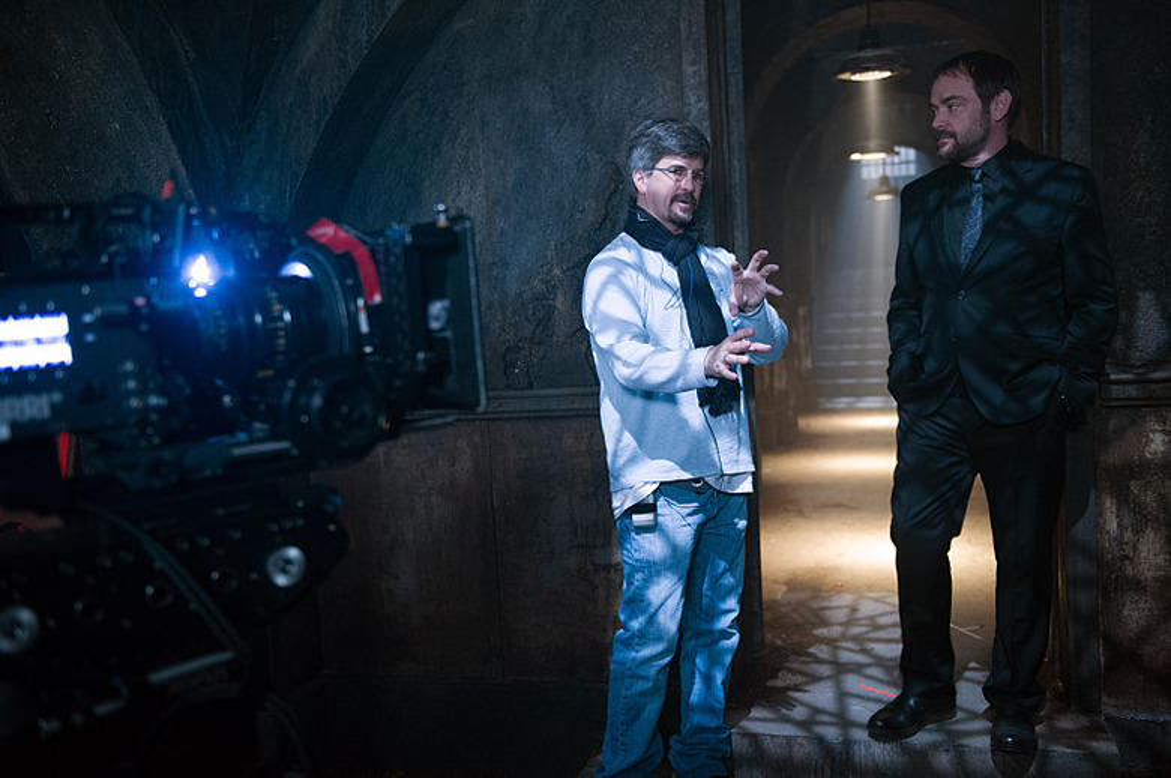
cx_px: 586
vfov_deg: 37.8
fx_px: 1137
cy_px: 389
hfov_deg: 54.5
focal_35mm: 35
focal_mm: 35
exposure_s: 1/80
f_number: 2.8
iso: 4000
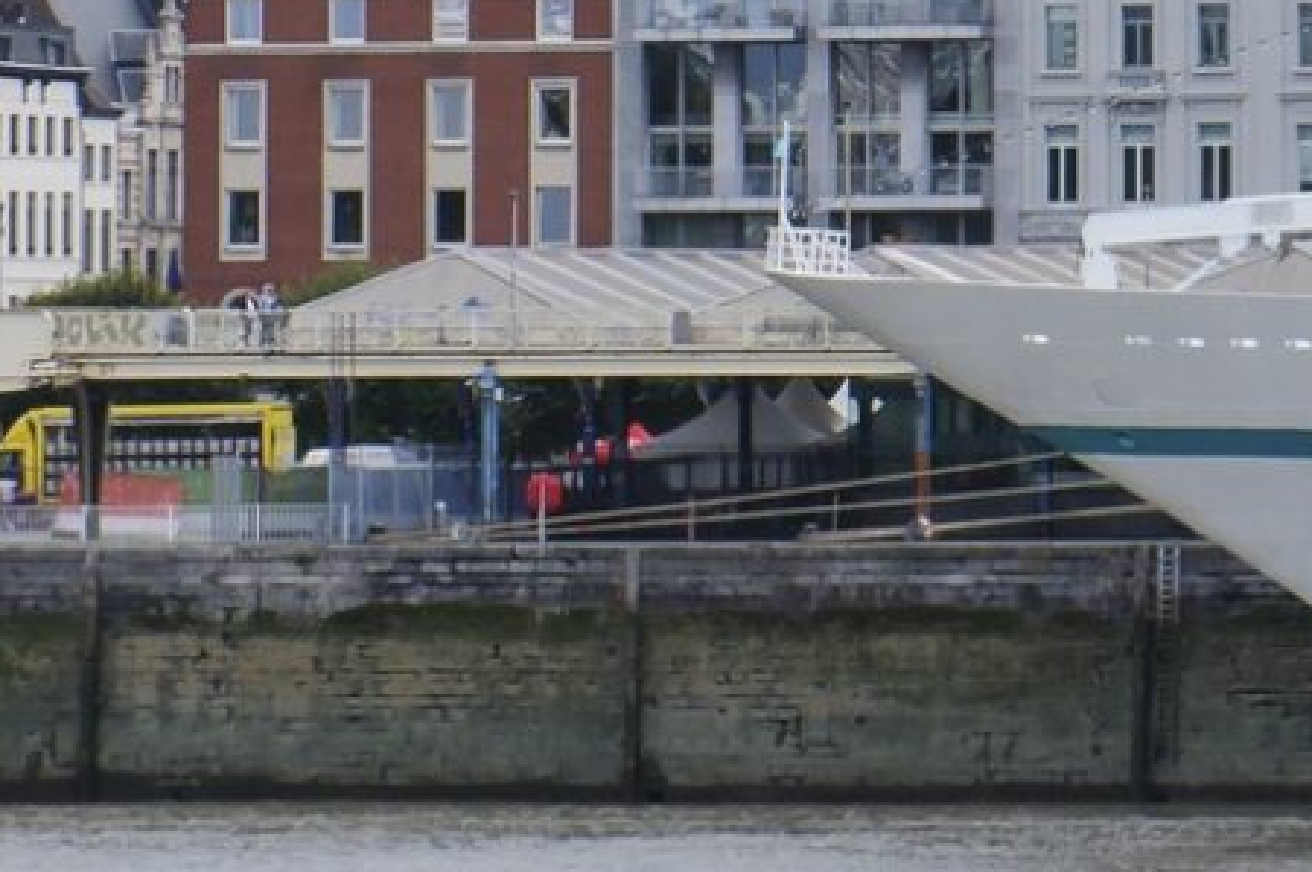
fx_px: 14416
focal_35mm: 396
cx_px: 2551
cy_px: -663
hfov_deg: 5.1
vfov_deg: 3.4
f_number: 11
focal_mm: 60
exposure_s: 1/250
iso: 160
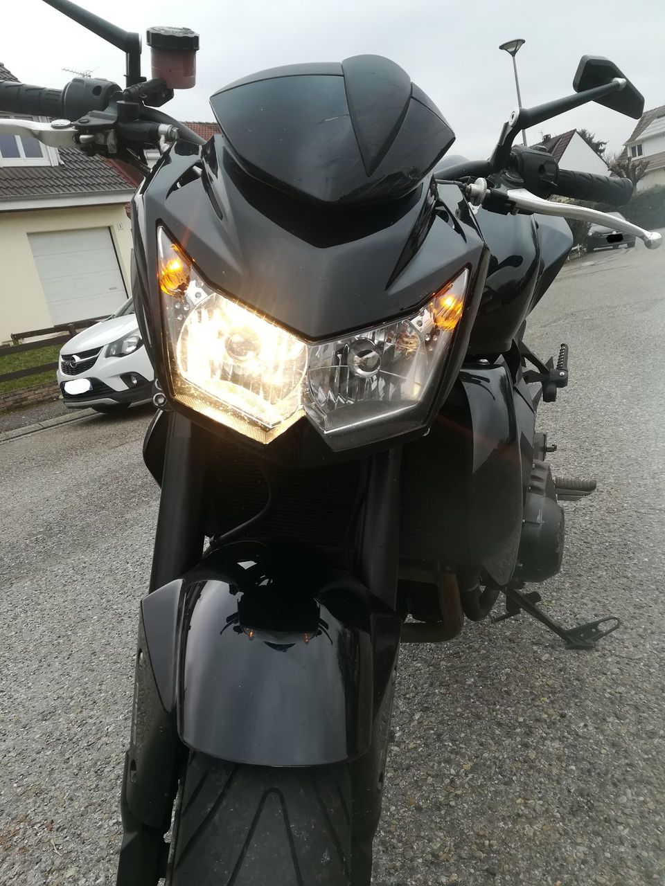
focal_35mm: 26
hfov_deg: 53.1
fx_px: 666
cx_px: 332
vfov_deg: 67.3
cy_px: 443
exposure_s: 1/102
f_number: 2.2
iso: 50
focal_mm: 3.83
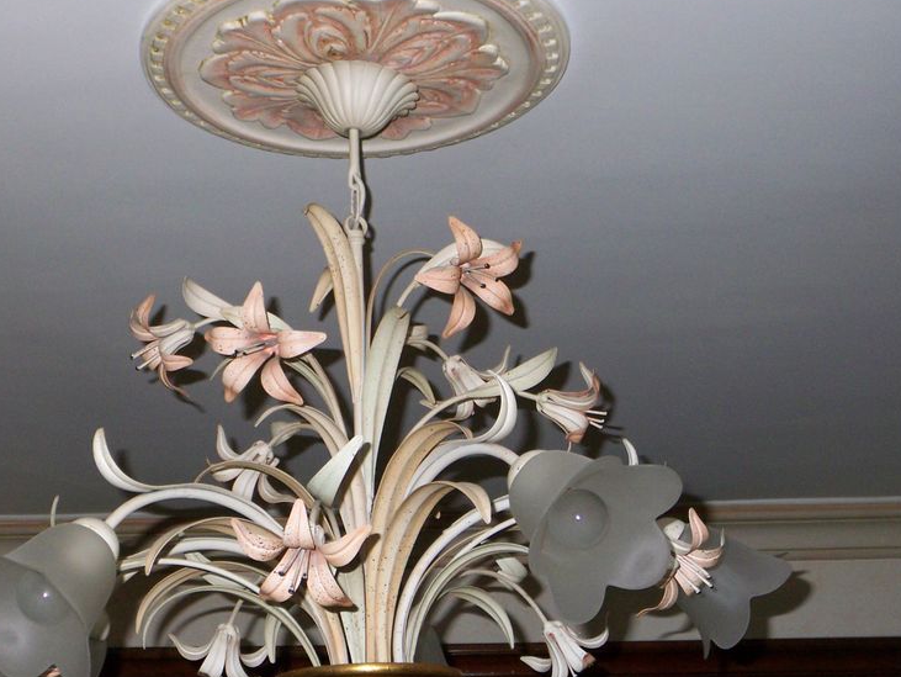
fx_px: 1745
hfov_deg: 28.8
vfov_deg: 21.9
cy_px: 365
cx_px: 328
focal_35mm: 67
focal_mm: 8
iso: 125
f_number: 4
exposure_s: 1/80
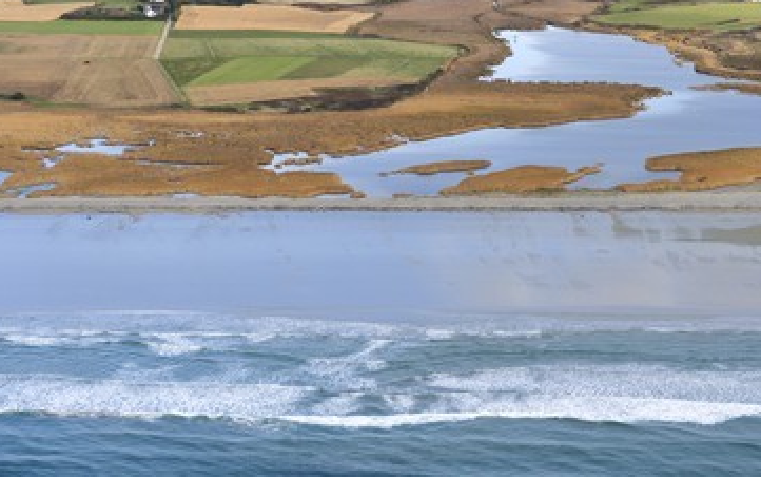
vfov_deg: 12.0
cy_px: 190
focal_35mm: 109
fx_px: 2262
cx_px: 430
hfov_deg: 19.1
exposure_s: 1/1250
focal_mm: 92
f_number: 5.6
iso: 400
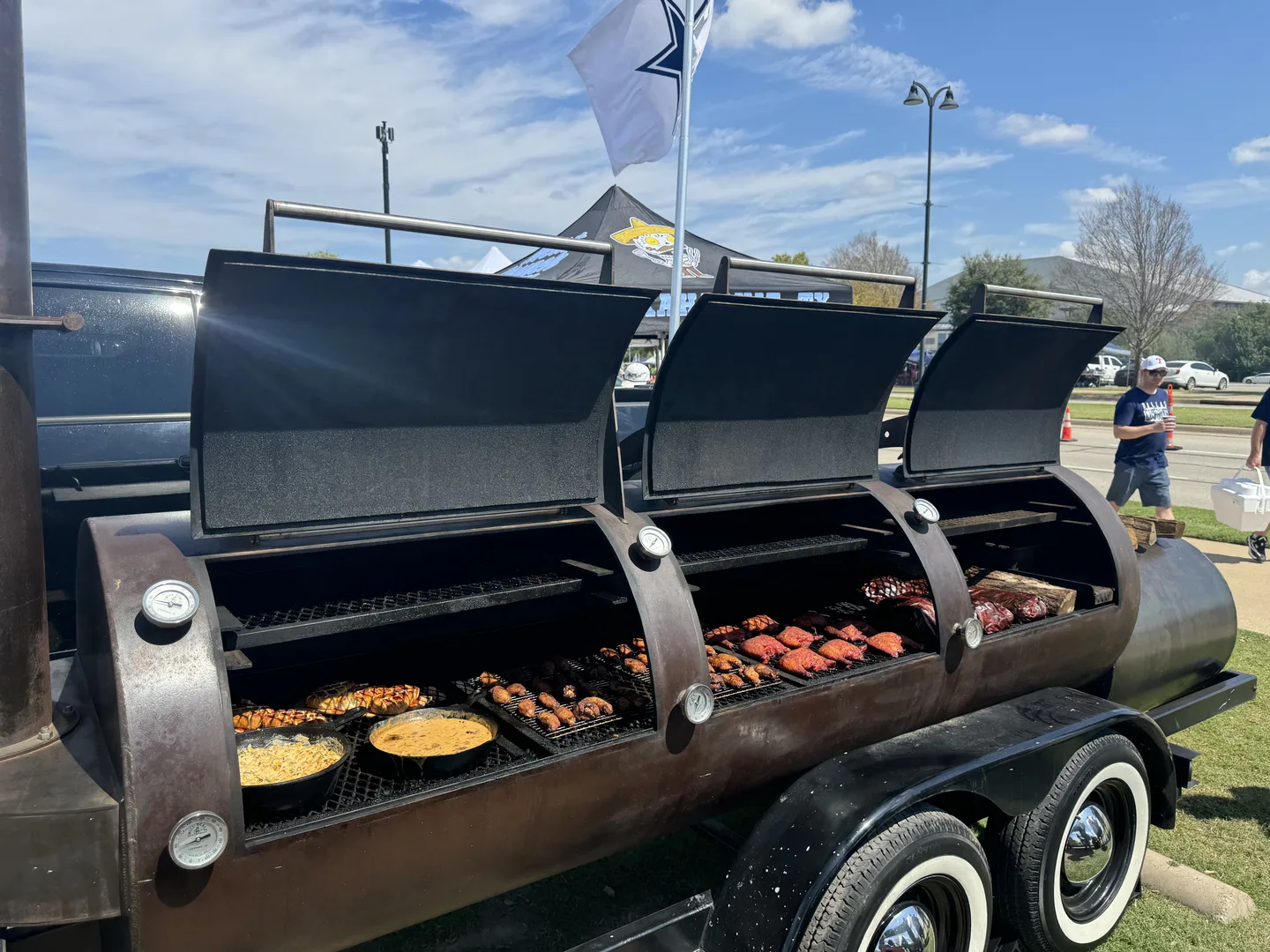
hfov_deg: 71.6
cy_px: 476
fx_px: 881
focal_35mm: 24
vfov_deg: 56.8
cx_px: 635
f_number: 1.78
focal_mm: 6.76
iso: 80
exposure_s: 1/3247
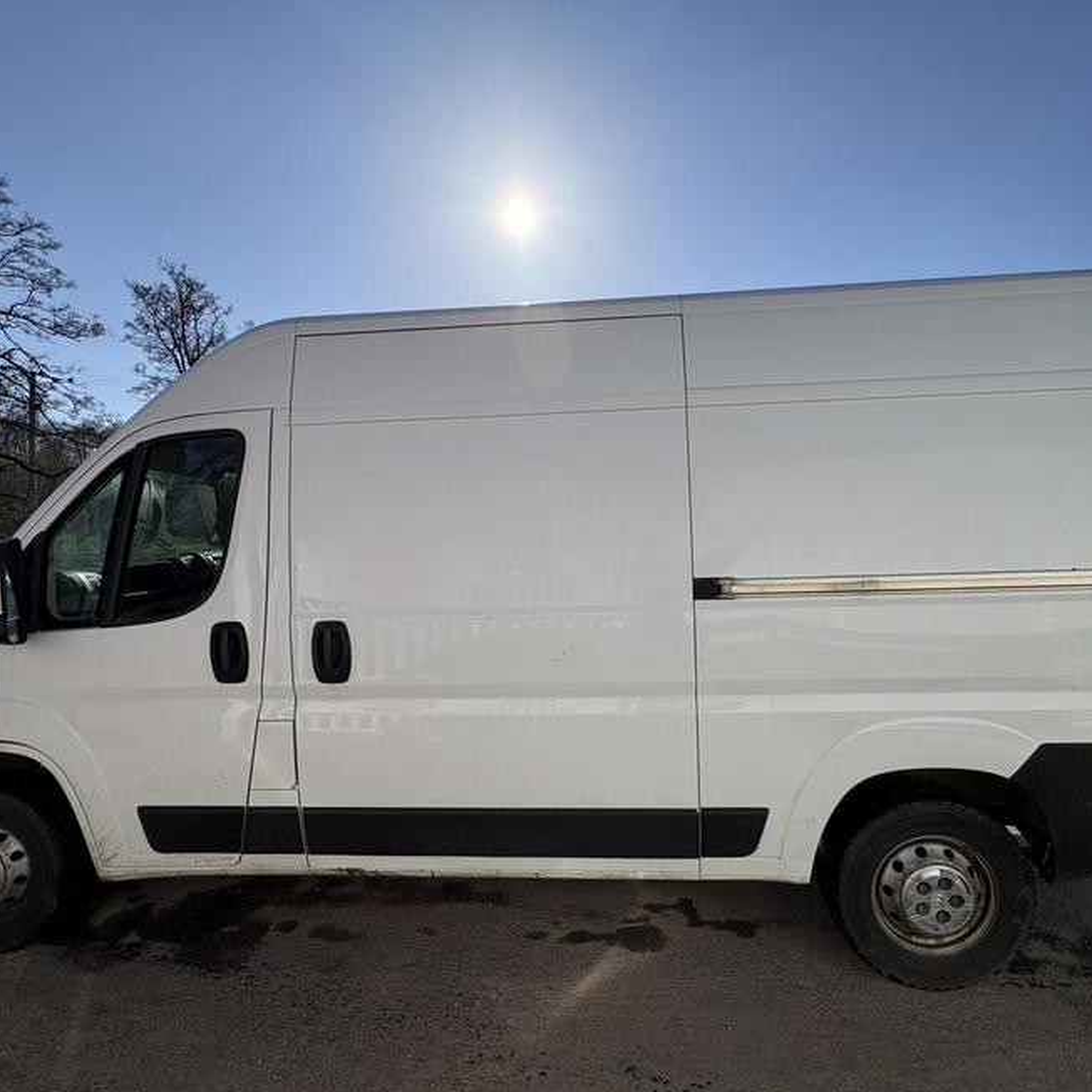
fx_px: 607
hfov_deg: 83.9
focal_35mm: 17
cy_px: 548
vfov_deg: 84.0
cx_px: 576
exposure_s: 1/2874
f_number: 2.2
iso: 50
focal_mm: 2.22
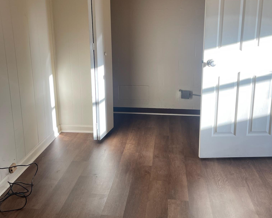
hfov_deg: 54.2
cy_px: 84
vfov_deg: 44.3
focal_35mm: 33
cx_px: 135
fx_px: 266
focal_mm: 5.1
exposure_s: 1/121
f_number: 1.6
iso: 100
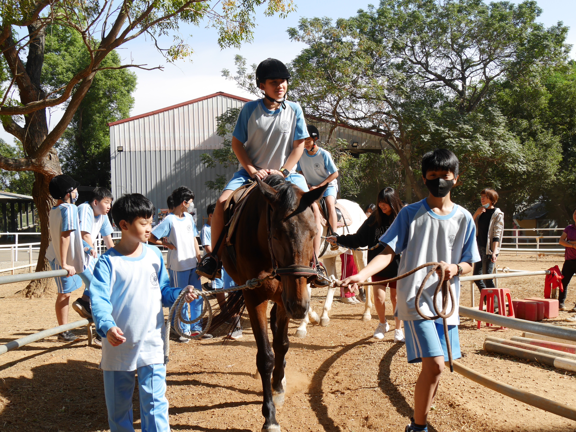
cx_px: 288
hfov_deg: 44.8
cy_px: 216
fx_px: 699
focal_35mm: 42
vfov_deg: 34.3
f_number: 6.3
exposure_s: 1/250
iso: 200
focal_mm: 21
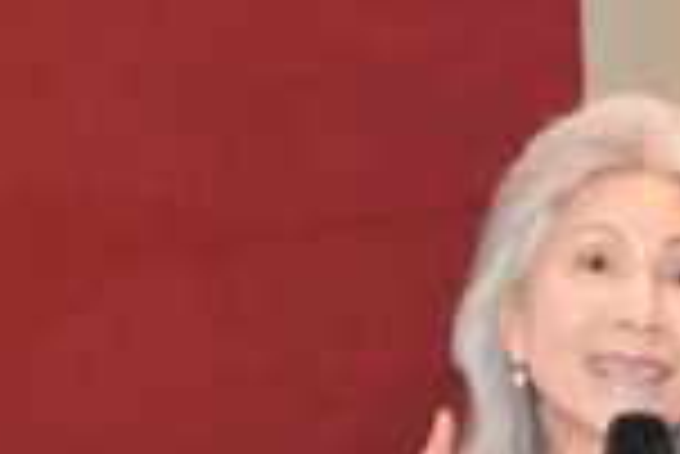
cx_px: 617
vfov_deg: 5.0
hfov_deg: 7.5
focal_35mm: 273
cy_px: 524
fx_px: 5155
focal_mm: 55
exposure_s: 1/60
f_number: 5.6
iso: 1600
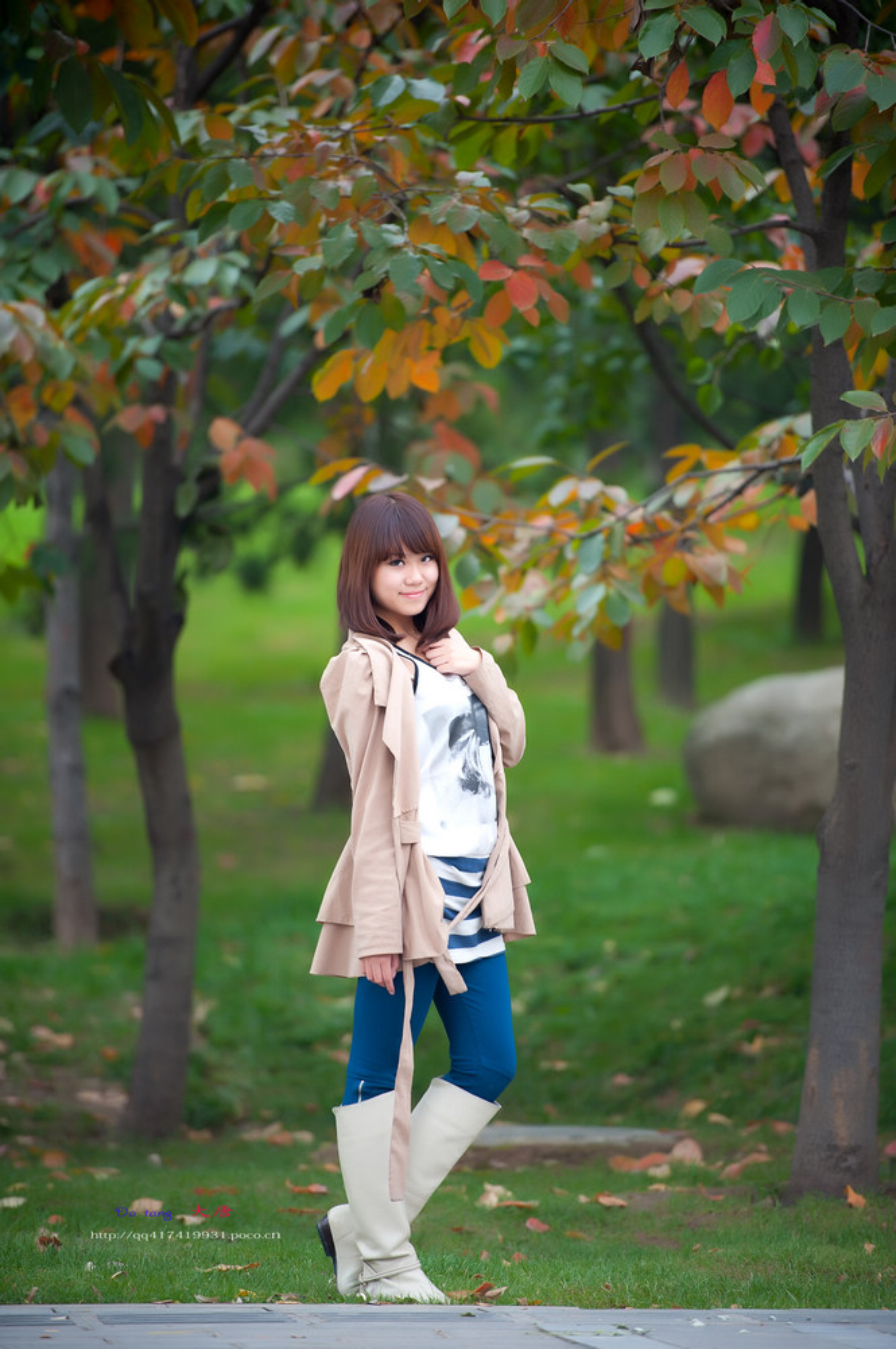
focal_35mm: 200
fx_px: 7479
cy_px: 674
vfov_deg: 10.3
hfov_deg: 6.9
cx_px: 448
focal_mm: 200
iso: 160
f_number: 2.8
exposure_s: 1/100
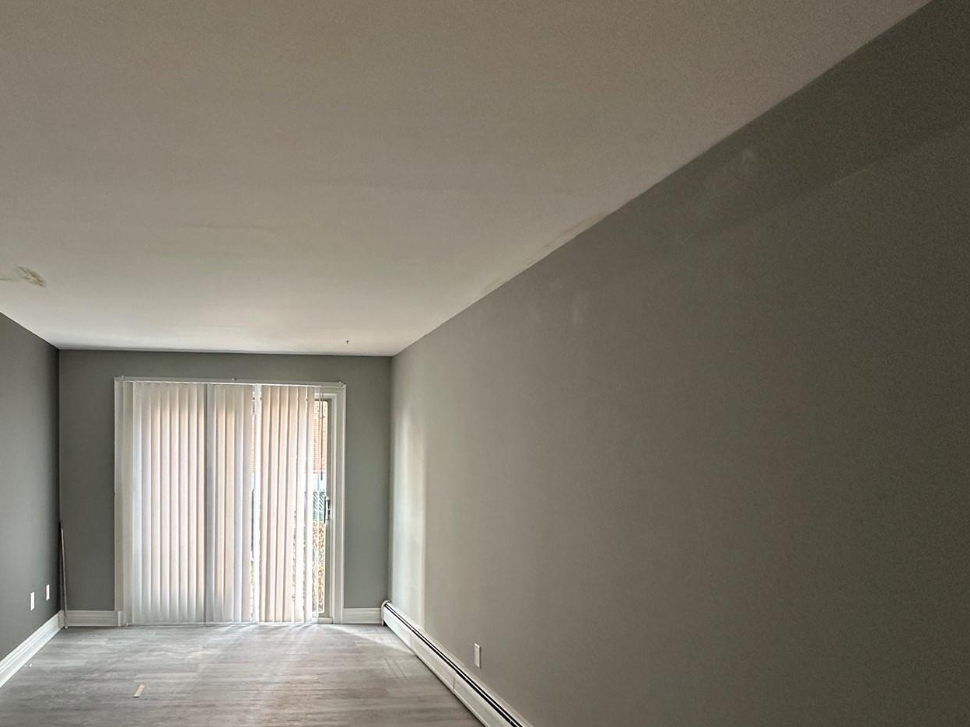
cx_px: 287
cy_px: 488
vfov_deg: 57.5
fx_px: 644
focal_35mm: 23
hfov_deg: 70.7
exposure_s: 1/60
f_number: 2.2
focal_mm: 2.22
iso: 200
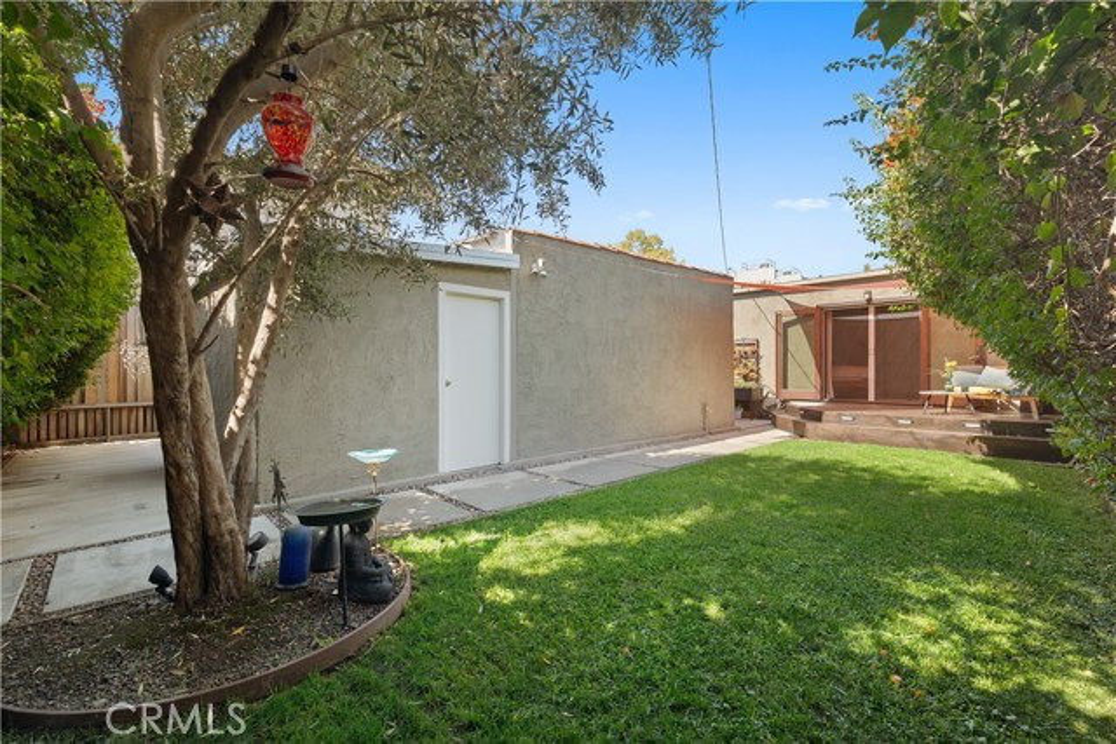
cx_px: 558
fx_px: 496
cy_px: 372
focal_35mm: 16
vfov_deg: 73.8
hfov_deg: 96.7
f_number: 9
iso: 1000
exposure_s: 1/25
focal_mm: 16
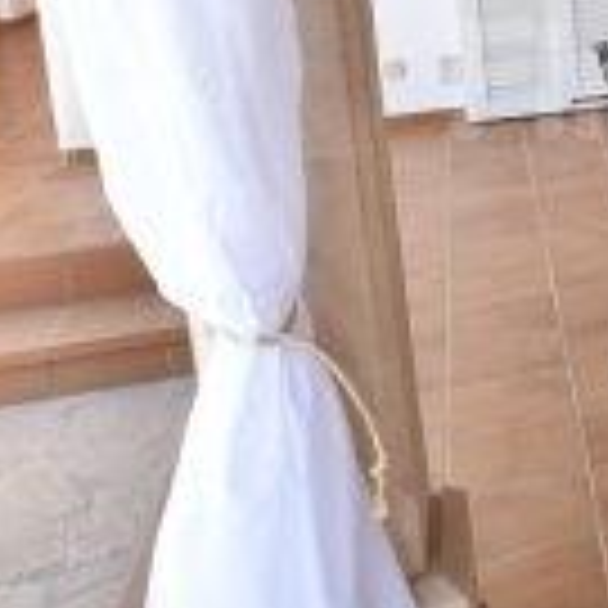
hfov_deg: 19.4
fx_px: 1244
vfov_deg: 26.4
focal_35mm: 63
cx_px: 1139
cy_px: 43
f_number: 9
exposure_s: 1/25
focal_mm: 13
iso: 100
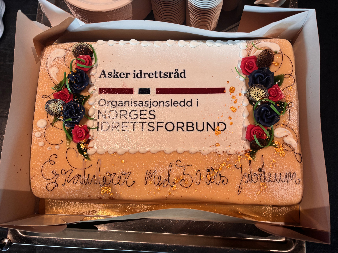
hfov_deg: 67.3
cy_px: 126
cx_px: 169
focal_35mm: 26
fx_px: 254
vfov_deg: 53.1
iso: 100
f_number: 1.6
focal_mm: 5.96
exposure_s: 1/50
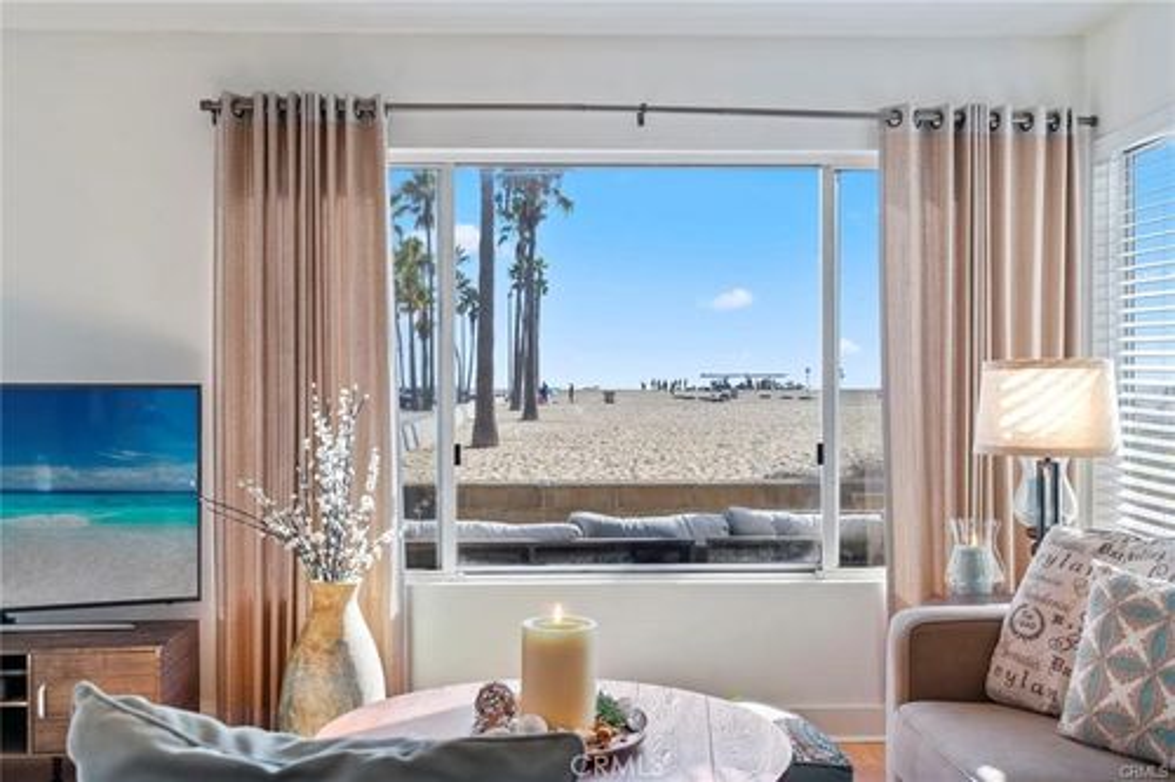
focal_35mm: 35
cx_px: 588
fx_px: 1142
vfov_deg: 37.8
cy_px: 391
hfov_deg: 54.5
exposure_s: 1/30
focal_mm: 35
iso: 200
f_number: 8
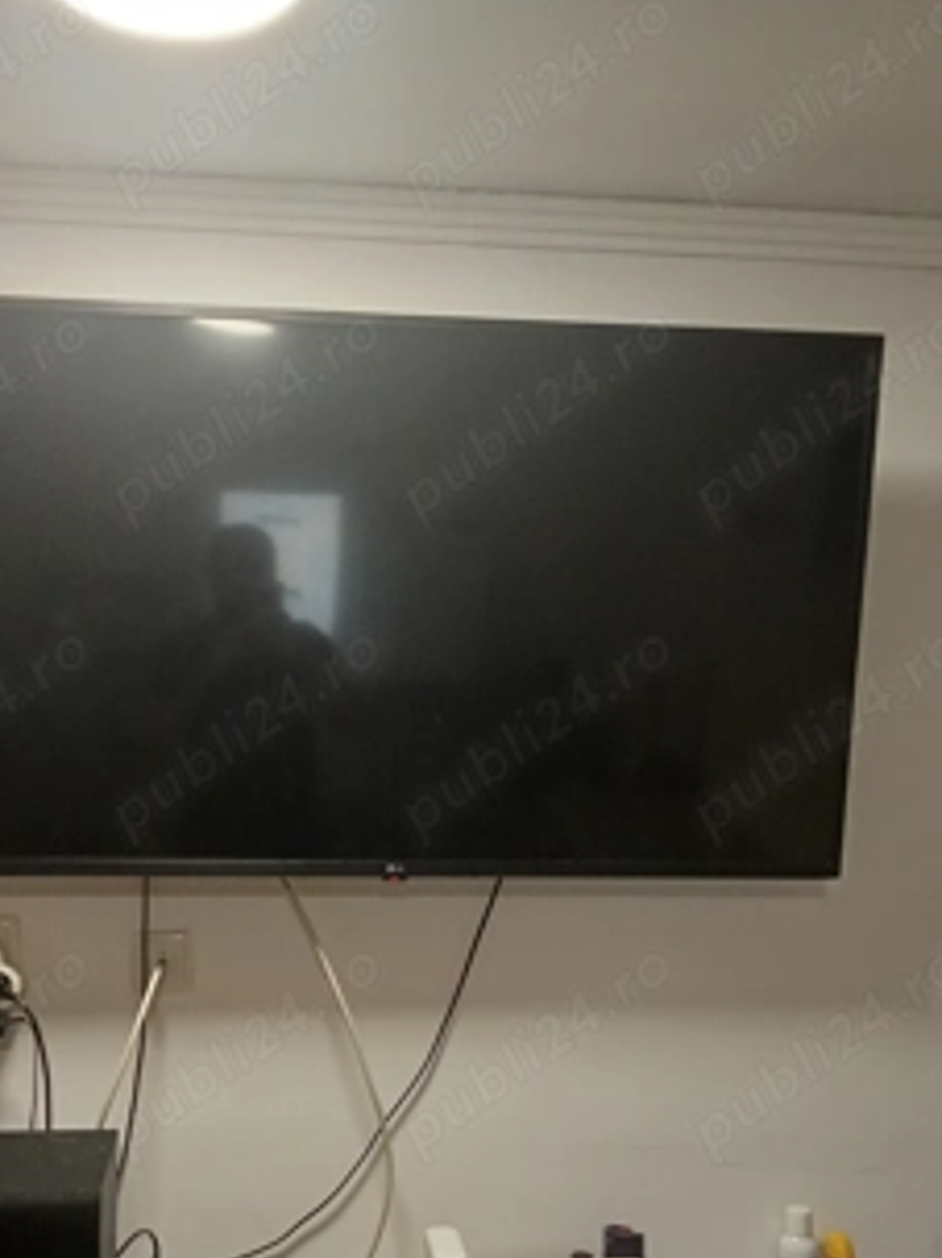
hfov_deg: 38.5
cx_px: 390
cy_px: 801
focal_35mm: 37
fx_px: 1343
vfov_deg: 49.6
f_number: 2
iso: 500
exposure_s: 1/33.3
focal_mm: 2.78
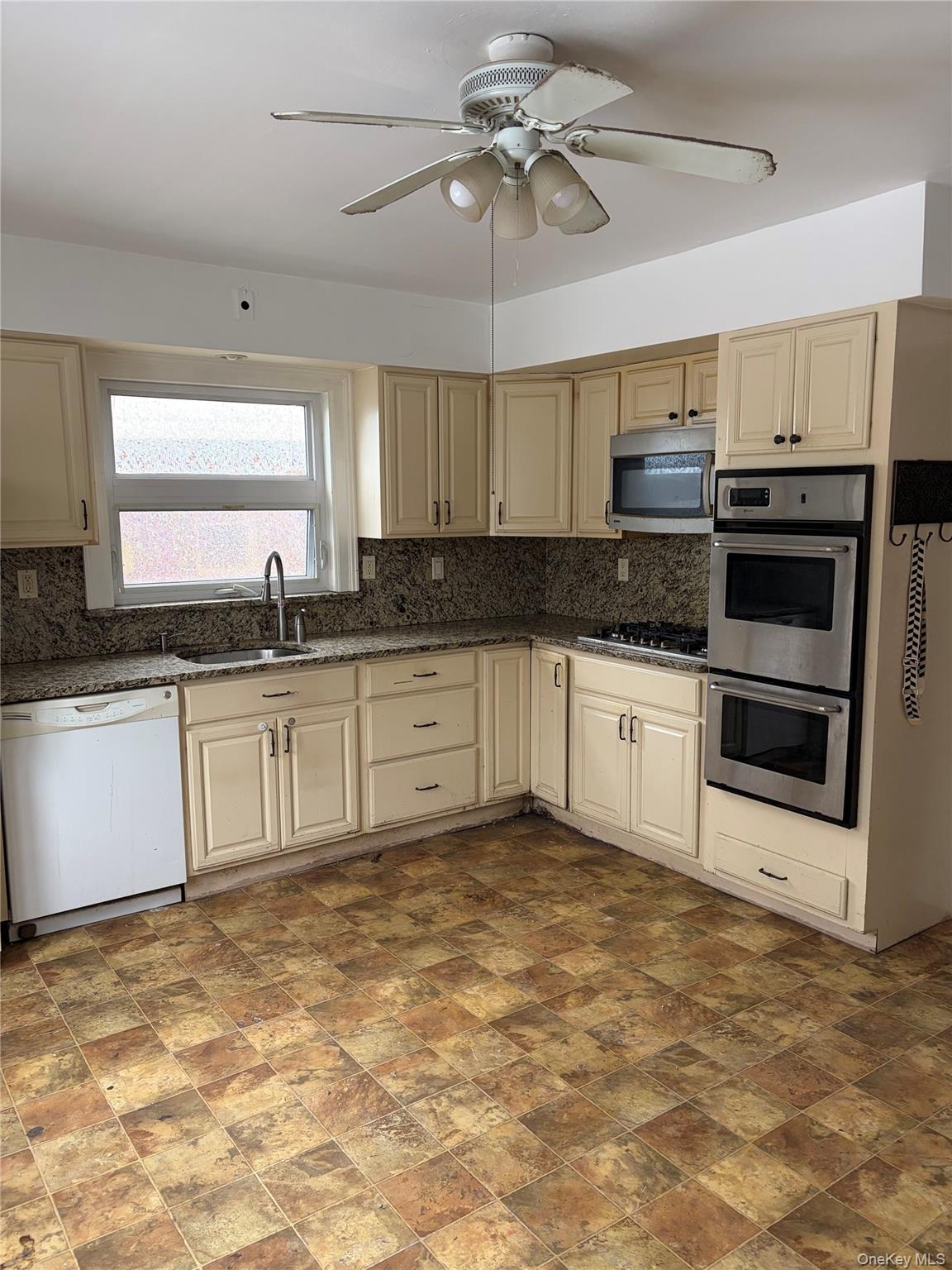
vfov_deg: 67.3
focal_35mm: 26
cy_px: 635
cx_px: 476
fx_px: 953
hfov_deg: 53.1
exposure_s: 1/174
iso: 125
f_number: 1.6
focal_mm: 5.96
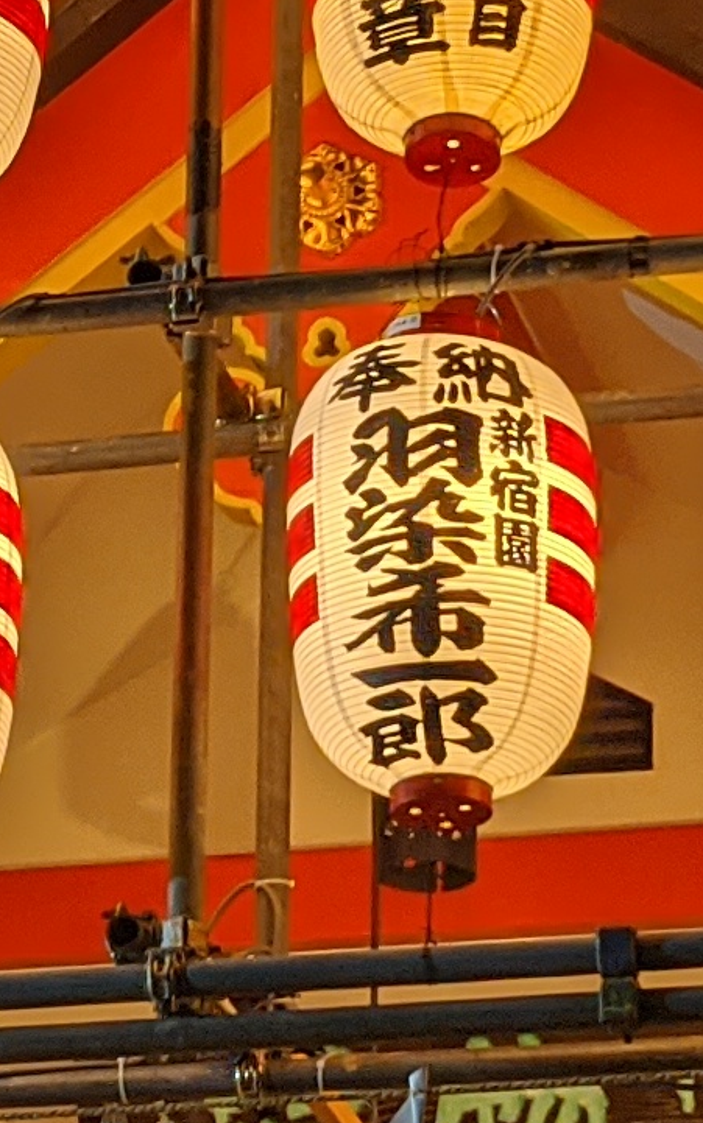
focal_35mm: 160
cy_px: 435
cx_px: 288
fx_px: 4902
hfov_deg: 8.2
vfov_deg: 13.1
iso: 56
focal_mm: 4.38
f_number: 1.73
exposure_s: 1/133
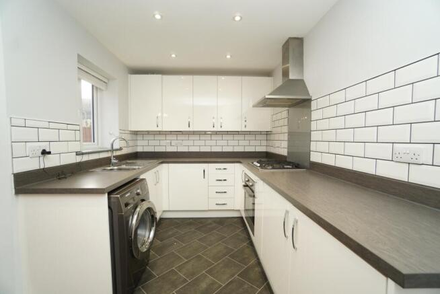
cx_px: 220
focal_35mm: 15
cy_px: 147
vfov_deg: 77.4
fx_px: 183
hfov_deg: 100.4
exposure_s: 1/160
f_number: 4
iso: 1600
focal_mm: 10
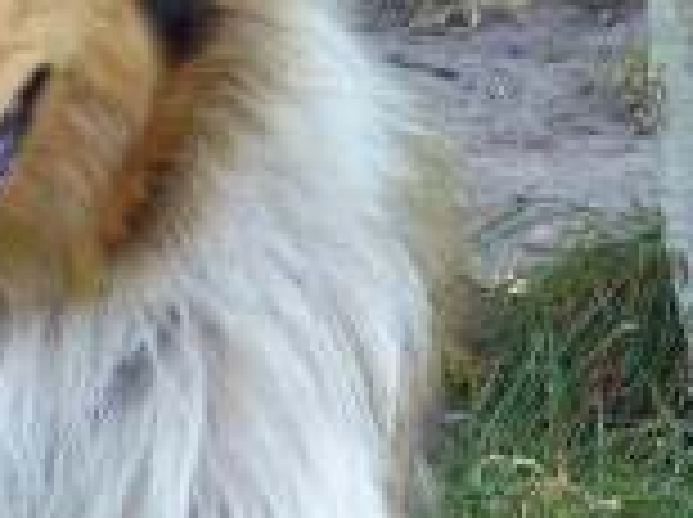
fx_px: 12393
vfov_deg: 2.4
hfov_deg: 3.2
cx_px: -382
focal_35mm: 620
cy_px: 351
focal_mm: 24.3
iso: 200
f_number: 2.8
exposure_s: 1/250
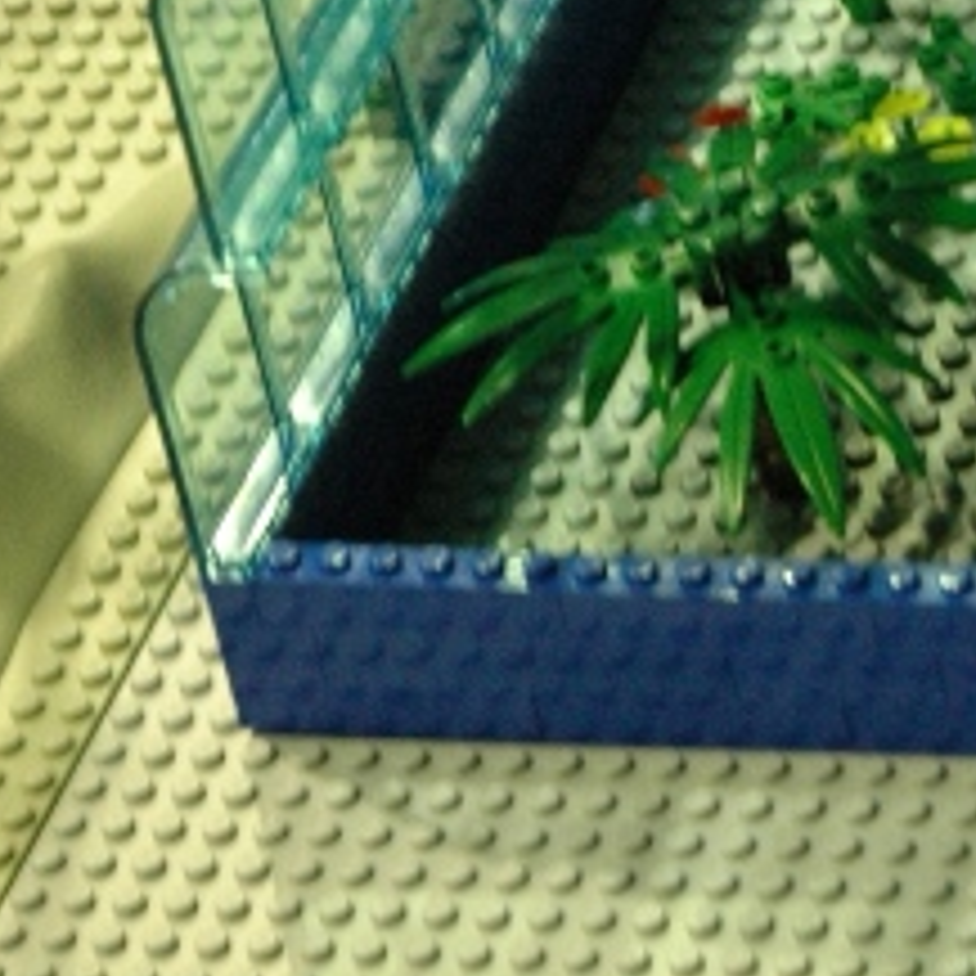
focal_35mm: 288
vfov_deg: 5.9
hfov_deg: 6.0
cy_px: -918
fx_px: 9187
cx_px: 1250
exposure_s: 1/13
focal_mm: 48
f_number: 4.5
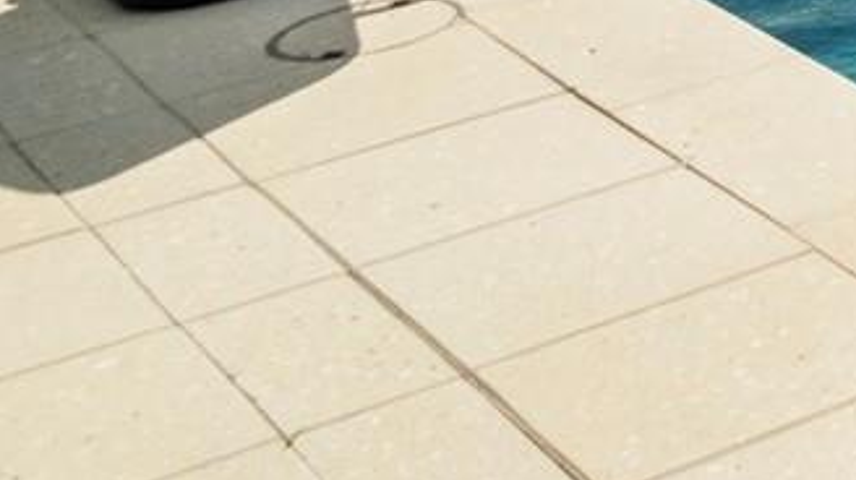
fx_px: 2654
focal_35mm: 117
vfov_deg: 8.5
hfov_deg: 13.5
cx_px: 2042
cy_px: -989
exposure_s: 1/6400
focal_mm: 11
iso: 800
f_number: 5
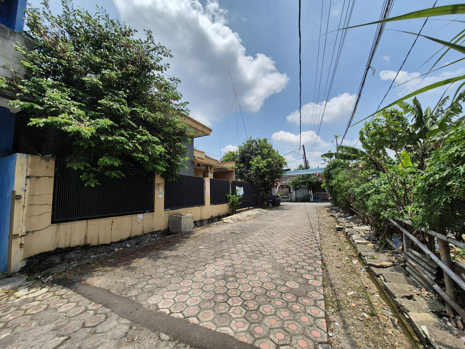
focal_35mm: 13
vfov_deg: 89.9
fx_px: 175
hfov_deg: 106.2
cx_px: 232
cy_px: 174
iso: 50
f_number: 2.2
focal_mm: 1.74
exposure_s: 1/2696
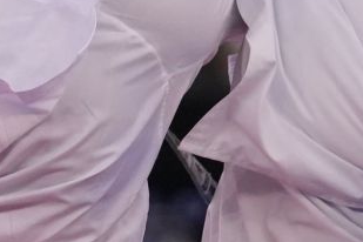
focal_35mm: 1749
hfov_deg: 1.2
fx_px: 17634
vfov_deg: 0.8
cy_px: -63
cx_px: 209
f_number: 2.8
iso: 1600
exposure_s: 1/1000
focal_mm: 200
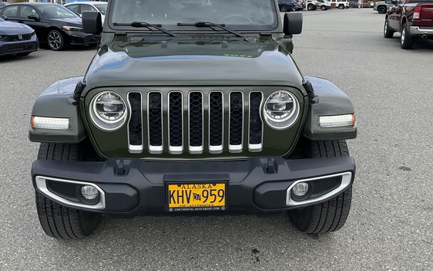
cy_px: 101
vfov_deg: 36.1
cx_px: 209
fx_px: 413
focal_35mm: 35
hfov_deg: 55.3
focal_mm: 3
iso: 25
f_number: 1.8
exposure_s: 1/457
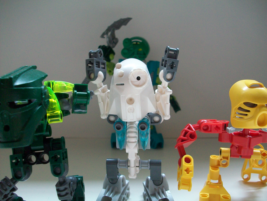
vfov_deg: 41.8
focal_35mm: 34
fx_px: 262
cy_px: 100
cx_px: 134
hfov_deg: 54.0
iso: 160
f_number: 2.8
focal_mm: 5.7
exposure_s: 1/30
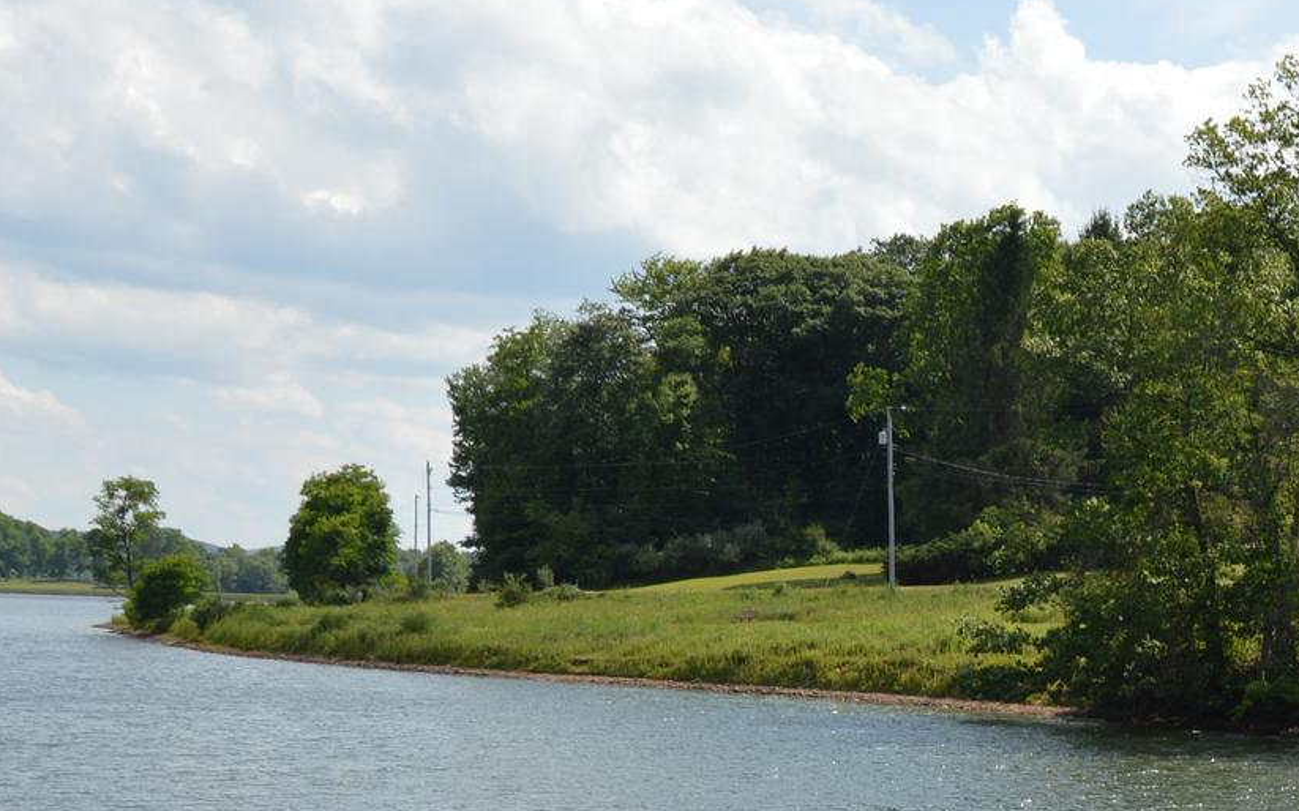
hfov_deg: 25.9
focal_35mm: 76
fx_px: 2690
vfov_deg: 16.8
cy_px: 829
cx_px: 1260
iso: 100
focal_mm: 20
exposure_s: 1/200
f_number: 9
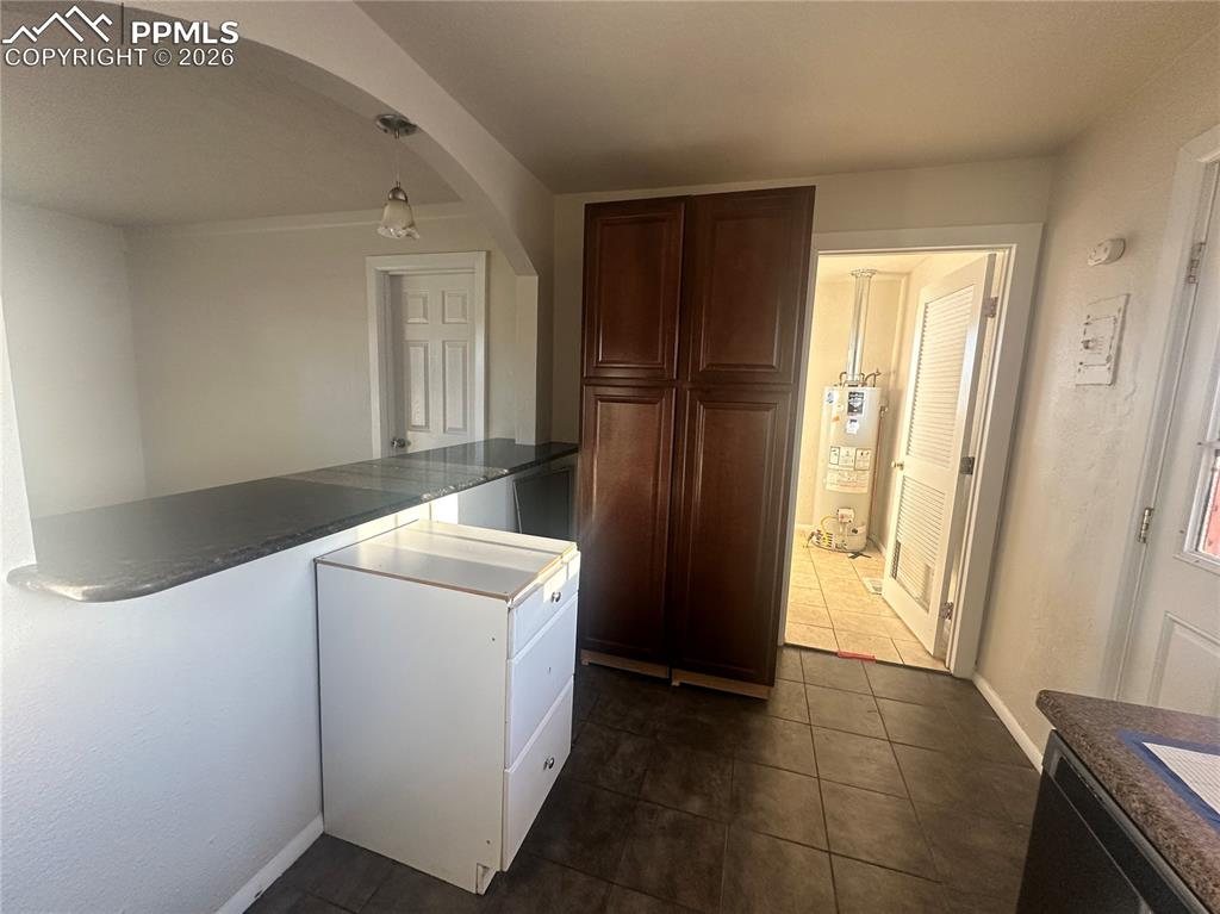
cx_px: 610
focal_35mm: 14
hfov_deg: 102.1
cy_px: 457
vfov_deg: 85.6
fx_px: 493
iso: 160
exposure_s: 1/99
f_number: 2.2
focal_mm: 2.22
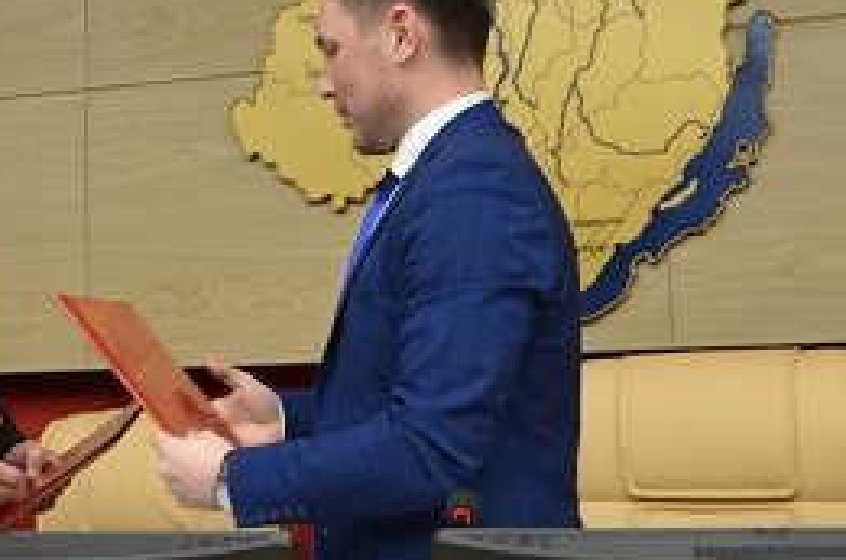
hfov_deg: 41.9
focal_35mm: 45
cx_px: 178
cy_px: 223
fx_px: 1056
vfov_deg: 29.7
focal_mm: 28
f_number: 4.5
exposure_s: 1/80
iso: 400
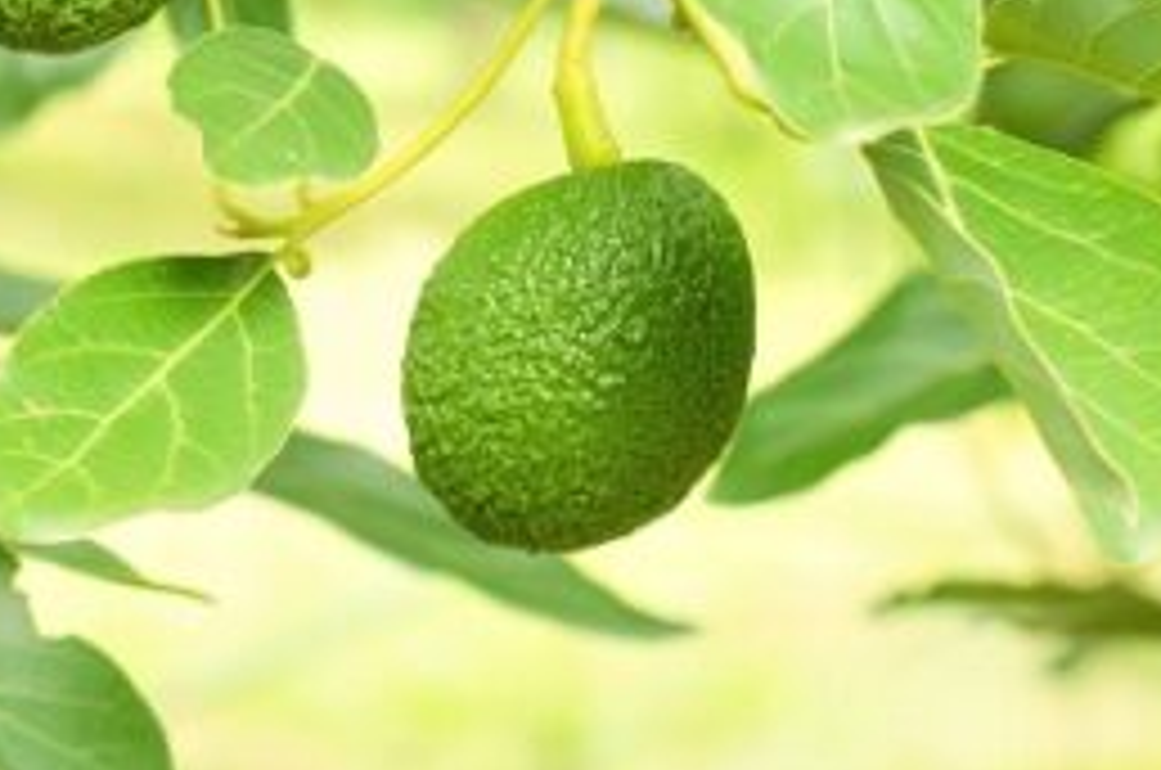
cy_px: -200
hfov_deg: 10.2
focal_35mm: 202
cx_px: 112
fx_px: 6502
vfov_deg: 6.7
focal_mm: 50
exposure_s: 1/60
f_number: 4
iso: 160
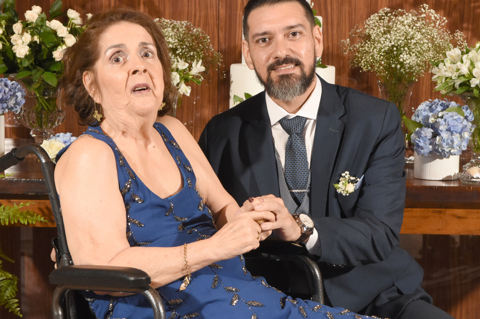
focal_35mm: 94
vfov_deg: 14.6
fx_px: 1249
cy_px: 193
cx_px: 228
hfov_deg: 21.8
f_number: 7.1
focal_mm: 45
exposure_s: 1/80
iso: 1250
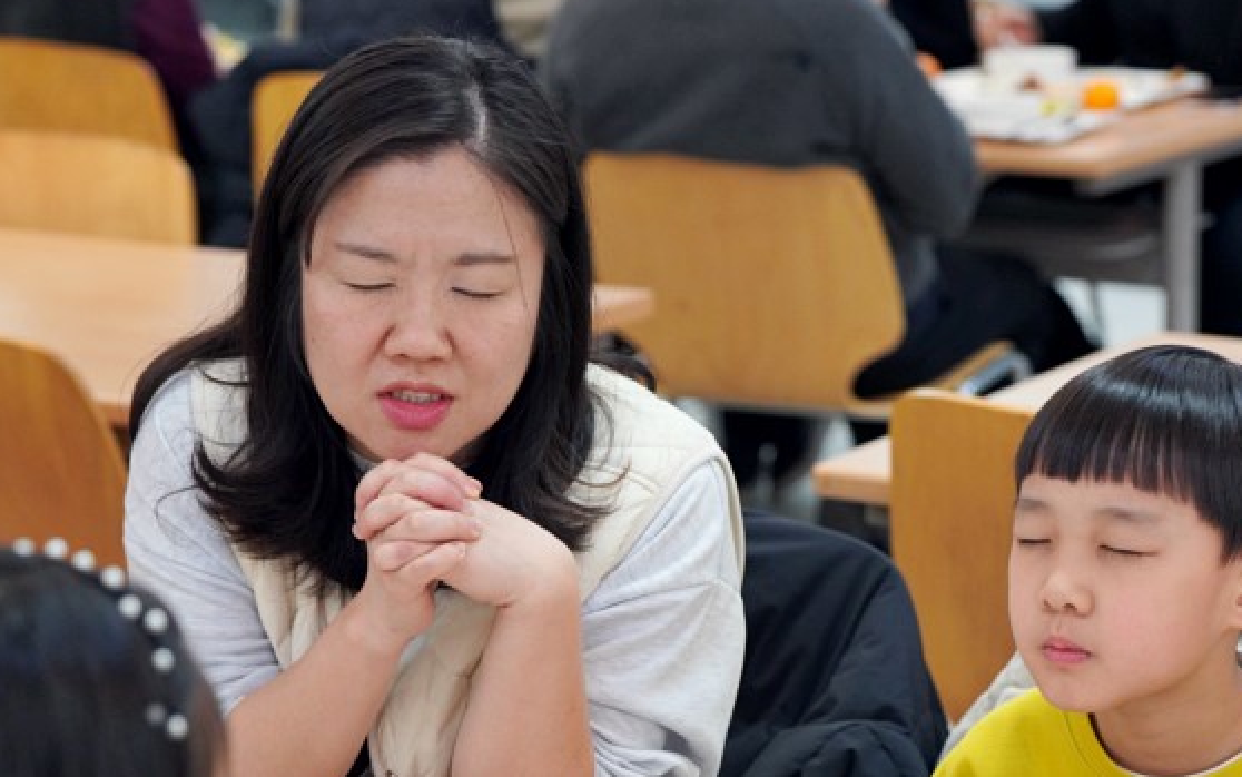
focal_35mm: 115
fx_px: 3893
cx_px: 850
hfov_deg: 18.1
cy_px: 617
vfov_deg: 11.4
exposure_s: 1/160
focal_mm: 70
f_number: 4
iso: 2000
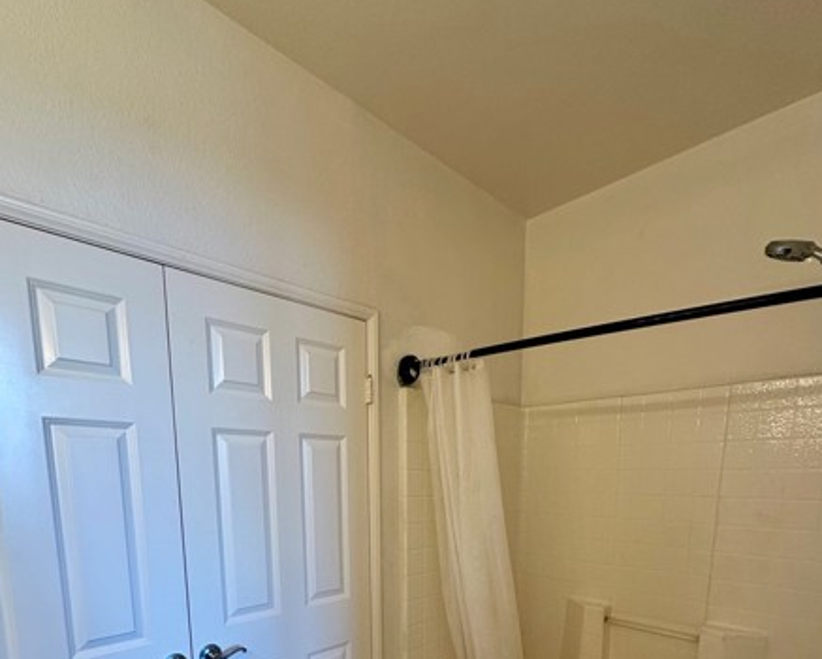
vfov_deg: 61.2
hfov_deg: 80.3
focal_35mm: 20
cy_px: 548
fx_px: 487
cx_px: 406
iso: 200
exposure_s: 1/120
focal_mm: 2.22
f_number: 2.2
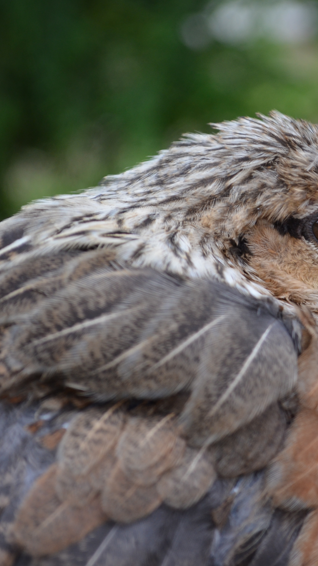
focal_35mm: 131
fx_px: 1961
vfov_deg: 16.4
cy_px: 283
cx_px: 358
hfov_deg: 9.2
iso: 400
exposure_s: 1/60
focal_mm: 55
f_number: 5.6
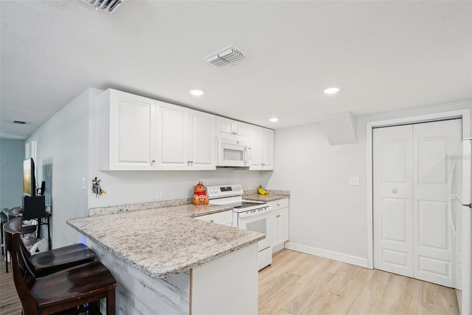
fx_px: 210
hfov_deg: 96.8
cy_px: 158
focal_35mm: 16
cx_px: 236
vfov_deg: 73.7
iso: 400
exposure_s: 1/15
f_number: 8
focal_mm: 16
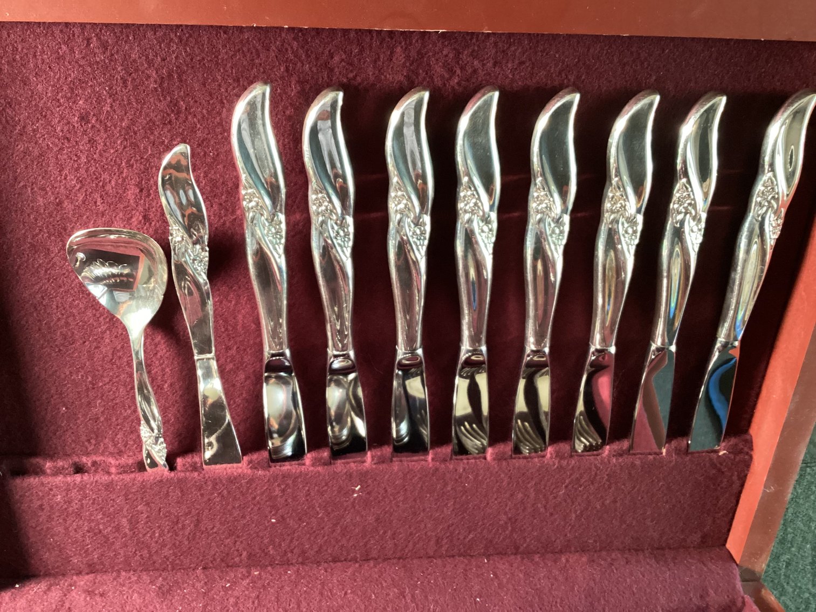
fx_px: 731
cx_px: 408
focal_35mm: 31
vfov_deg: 45.4
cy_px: 306
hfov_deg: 58.3
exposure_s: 1/60
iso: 400
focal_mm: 3.3
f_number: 2.4
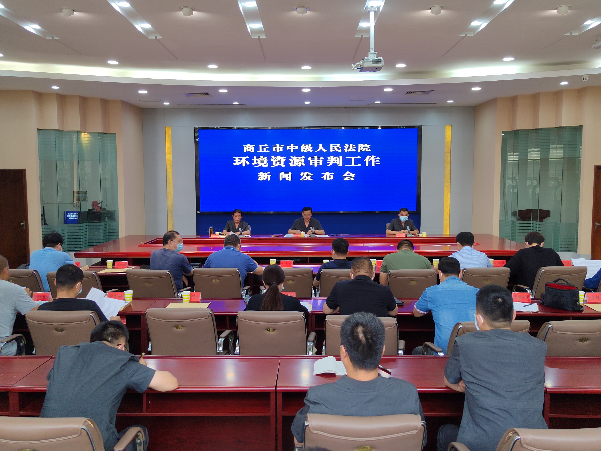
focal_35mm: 31
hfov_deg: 58.4
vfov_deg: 45.4
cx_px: 300
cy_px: 226
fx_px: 538
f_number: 1.9
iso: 784
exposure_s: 1/100
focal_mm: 5.52
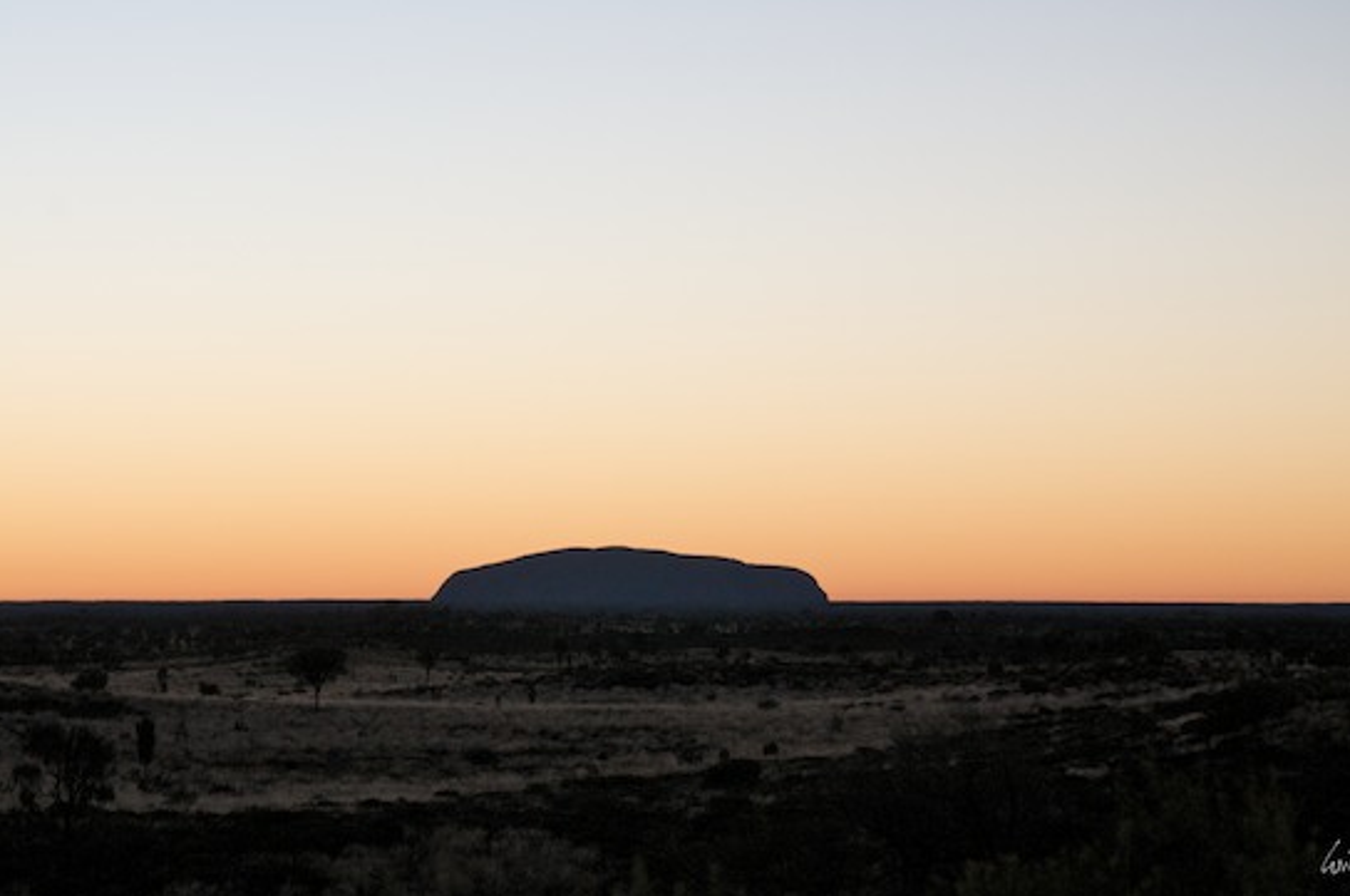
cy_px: 412
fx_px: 5263
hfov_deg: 14.6
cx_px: 638
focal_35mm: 141
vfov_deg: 9.7
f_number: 6.3
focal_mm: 85
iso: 800
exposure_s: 1/160
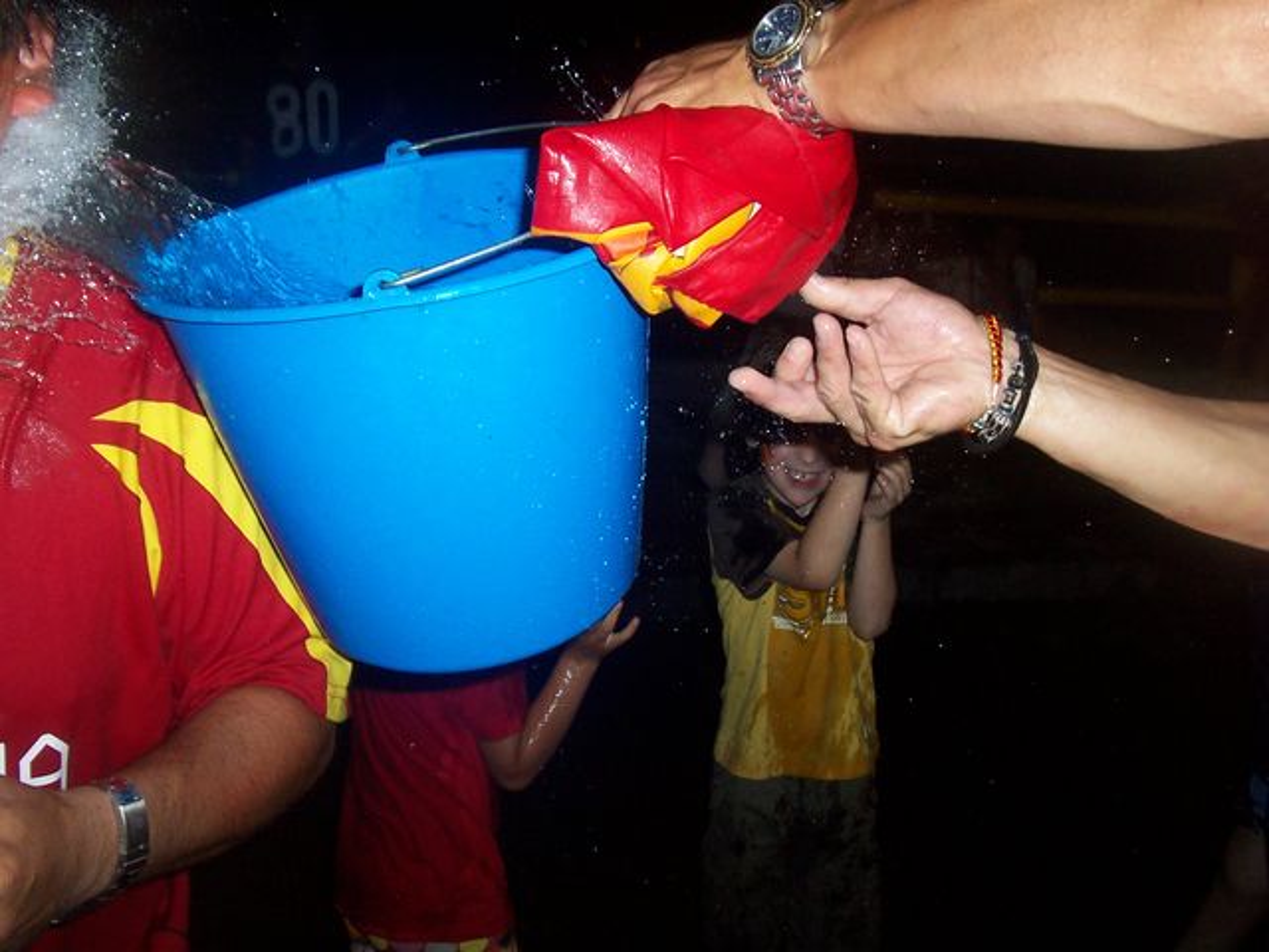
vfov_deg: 38.7
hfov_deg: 50.1
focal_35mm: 37
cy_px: 476
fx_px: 1356
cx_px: 634
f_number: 2.8
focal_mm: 5.6
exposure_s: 1/60
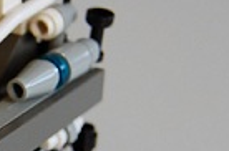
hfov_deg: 10.4
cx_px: -119
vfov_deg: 7.1
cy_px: 158
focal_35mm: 192
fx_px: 1217
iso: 200
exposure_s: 1/40
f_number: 4
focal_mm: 26
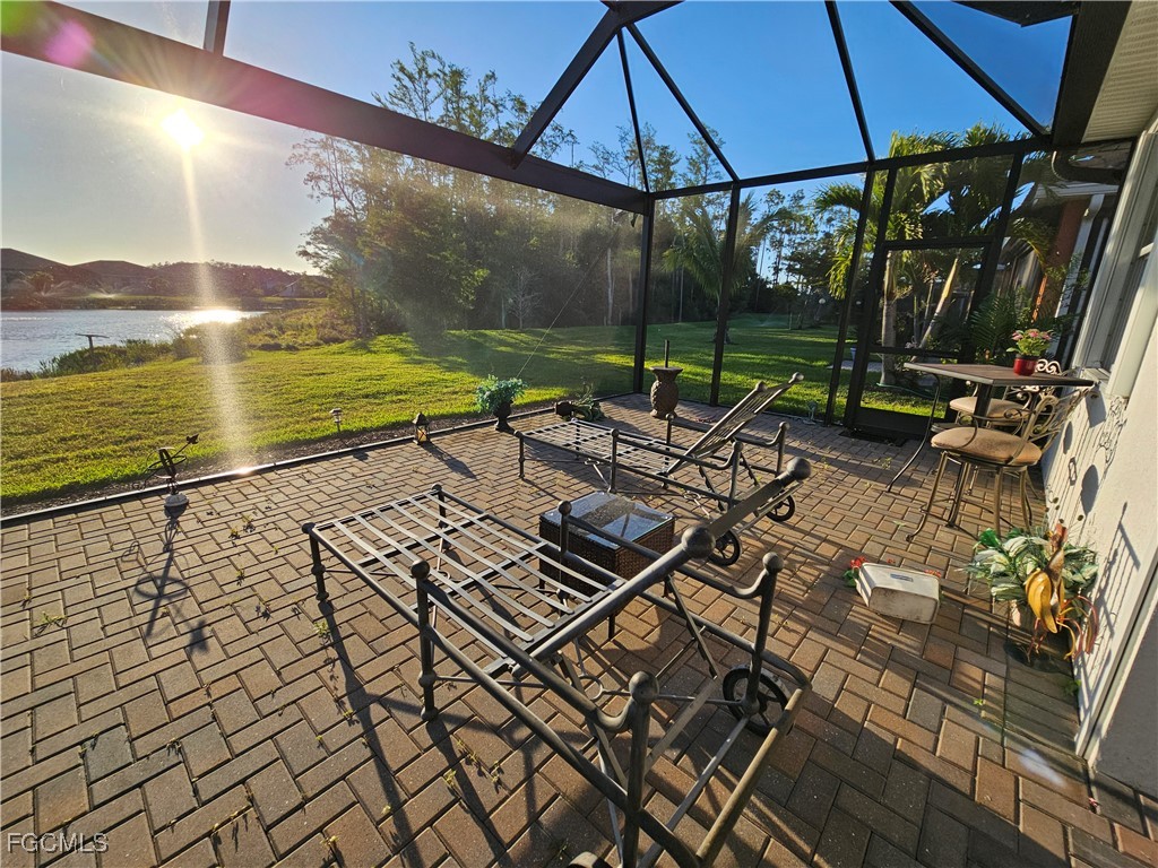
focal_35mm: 13
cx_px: 579
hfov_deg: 106.2
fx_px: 435
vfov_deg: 89.9
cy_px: 434
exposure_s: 1/1132
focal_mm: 2.2
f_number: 2.2
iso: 50
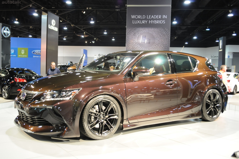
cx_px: 120
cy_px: 80
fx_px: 259
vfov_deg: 34.1
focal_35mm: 39
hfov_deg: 49.6
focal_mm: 26
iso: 800
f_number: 4.2
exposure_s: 1/20
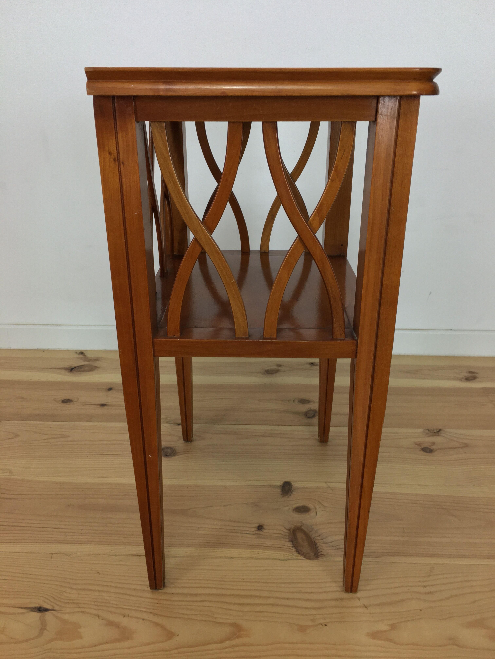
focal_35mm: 29
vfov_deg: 61.7
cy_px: 330
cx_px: 248
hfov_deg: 48.2
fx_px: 553
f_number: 2.2
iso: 40
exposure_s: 1/33
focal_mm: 4.15
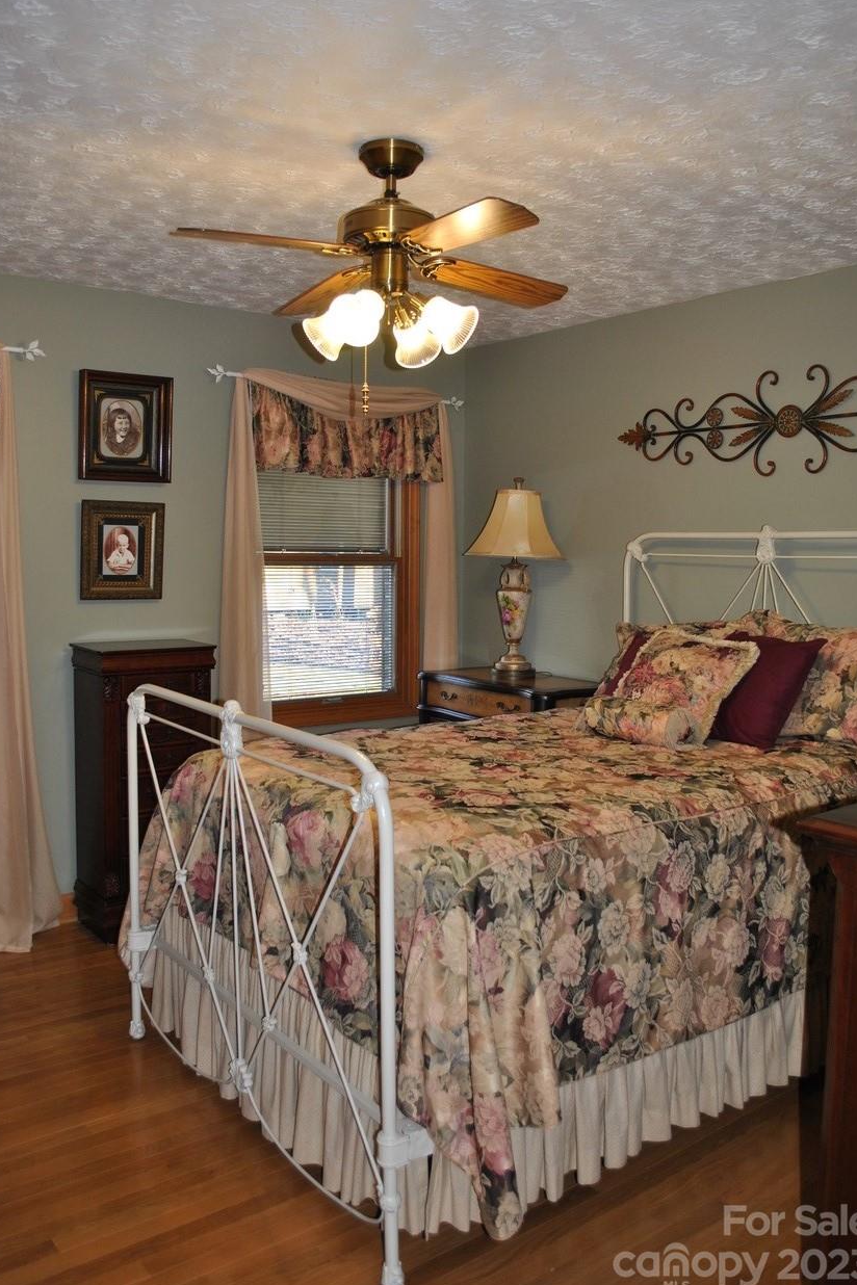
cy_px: 642
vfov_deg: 65.5
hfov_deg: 46.4
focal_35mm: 28
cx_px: 432
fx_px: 1000
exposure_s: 1/60
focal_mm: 18
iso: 200
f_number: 3.5
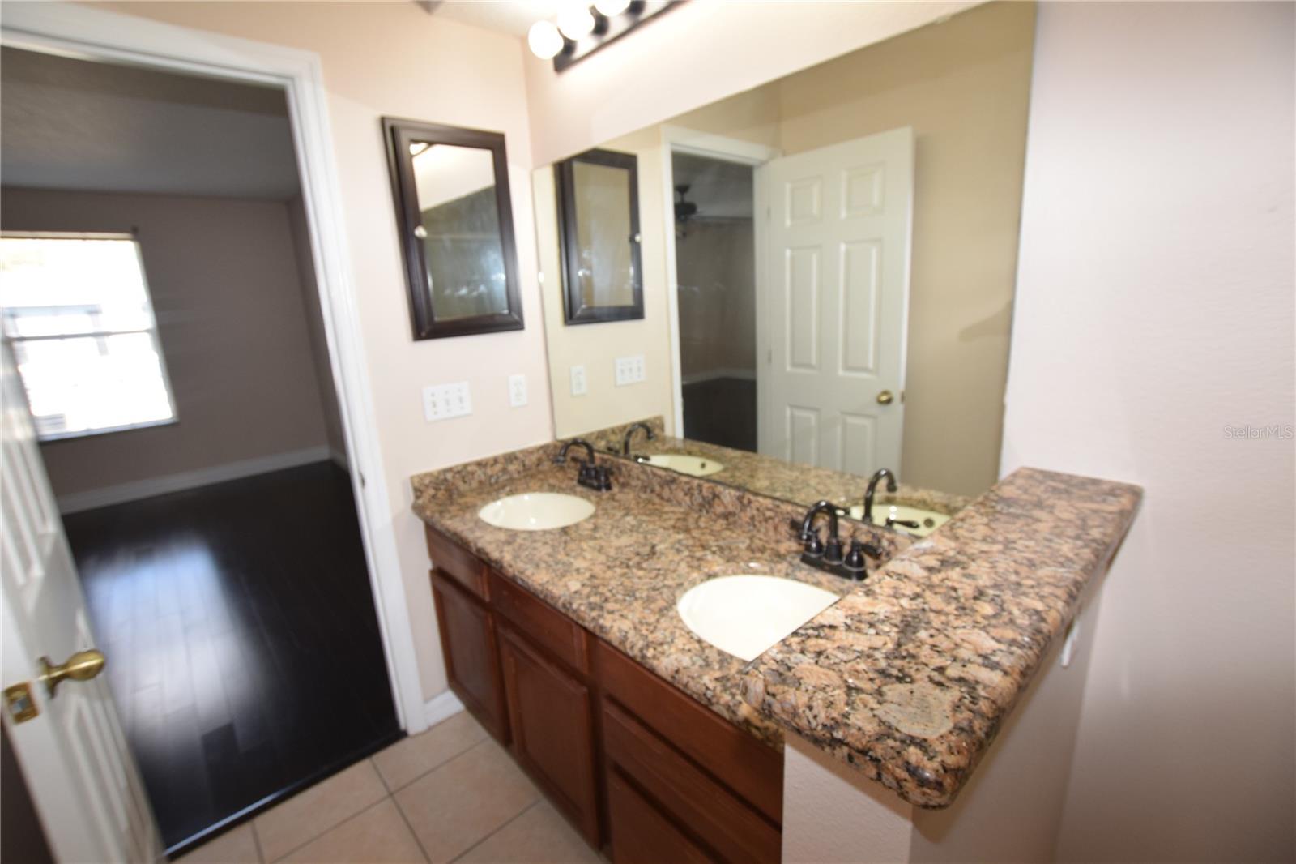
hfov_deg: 100.4
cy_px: 432
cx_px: 648
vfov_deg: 77.3
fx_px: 540
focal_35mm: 15
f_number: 5.6
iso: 720
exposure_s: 1/125
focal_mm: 10
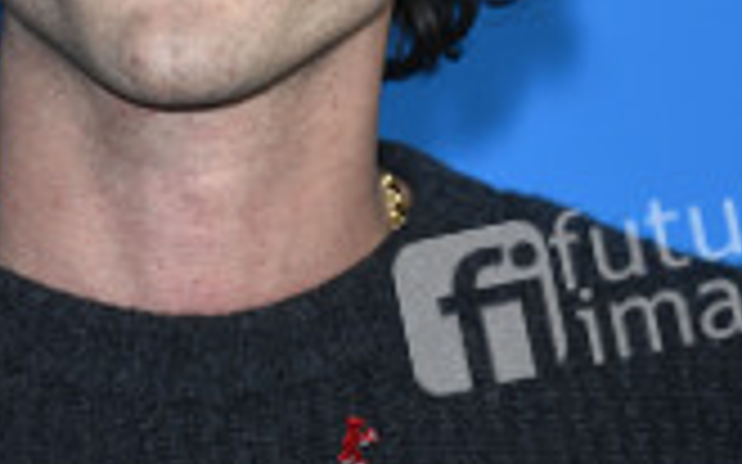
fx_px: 14939
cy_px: 63
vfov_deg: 1.8
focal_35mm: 739
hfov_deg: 2.8
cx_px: 216
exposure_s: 1/250
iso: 1000
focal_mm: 300
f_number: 5.6
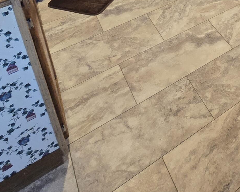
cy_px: -89
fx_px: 291
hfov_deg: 38.7
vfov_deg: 27.0
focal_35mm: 41
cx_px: 249
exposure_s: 1/60
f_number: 2.2
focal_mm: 2.2
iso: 320
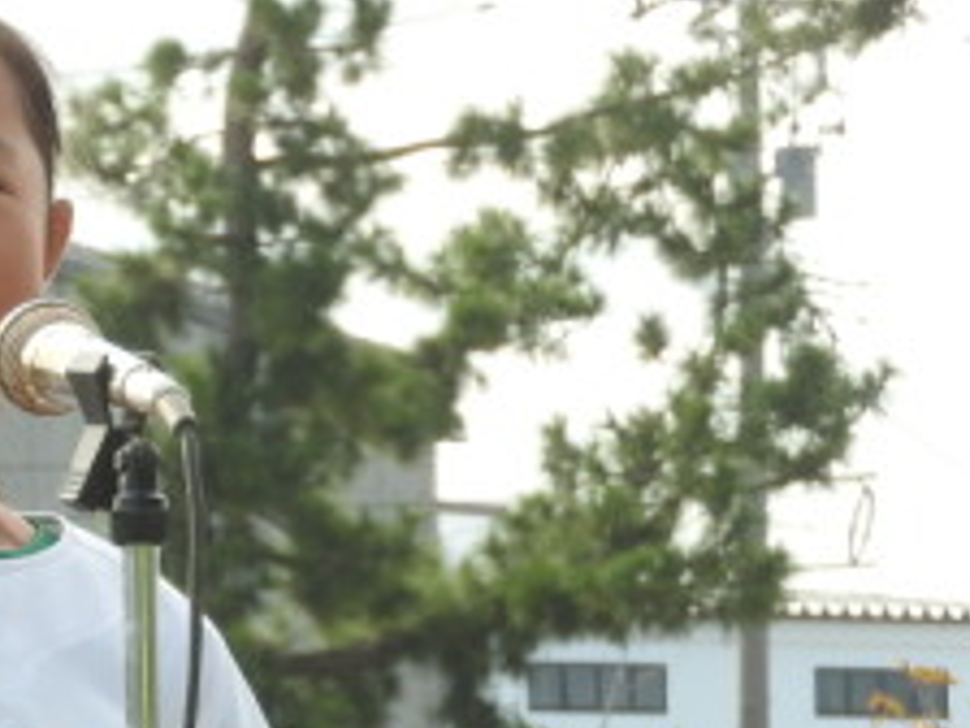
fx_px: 12778
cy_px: 620
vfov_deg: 3.3
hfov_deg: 4.3
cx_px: 4
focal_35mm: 456
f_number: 5.2
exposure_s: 1/200
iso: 100
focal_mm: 30.5
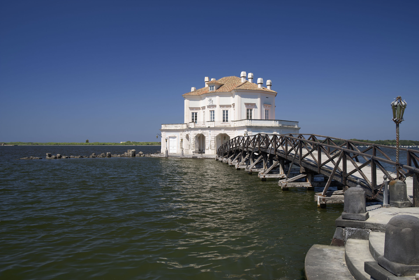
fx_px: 361
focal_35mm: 31
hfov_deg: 60.2
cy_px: 140
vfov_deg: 42.4
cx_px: 210
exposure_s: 1/100
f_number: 8
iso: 100
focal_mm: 31
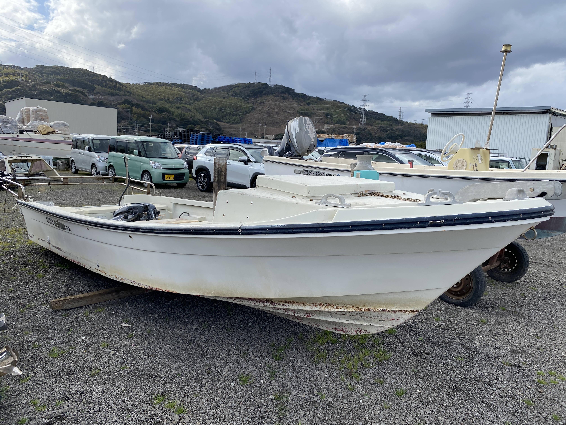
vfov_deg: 53.1
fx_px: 425
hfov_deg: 67.3
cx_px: 283
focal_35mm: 26
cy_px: 212
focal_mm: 4.25
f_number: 1.8
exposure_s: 1/1838
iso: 32
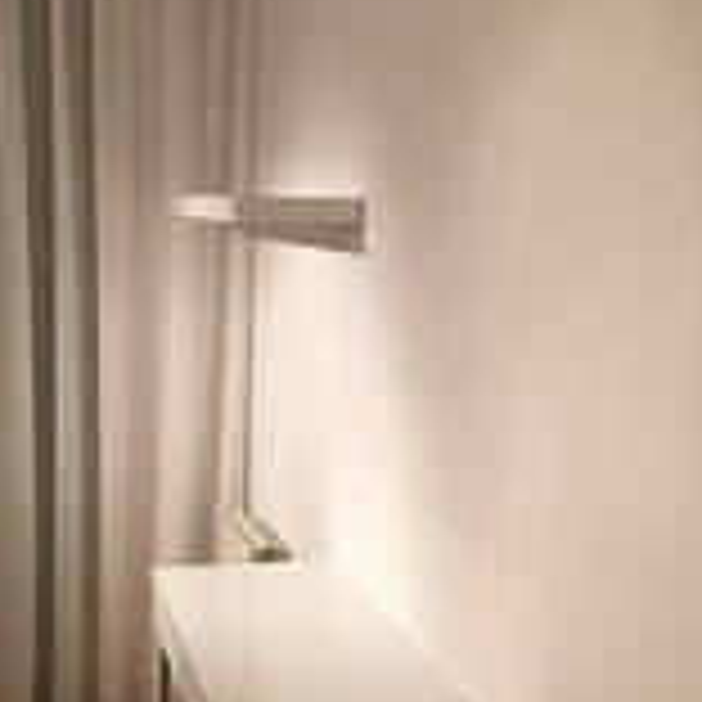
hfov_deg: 29.1
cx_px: 369
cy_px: 428
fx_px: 1354
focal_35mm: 59
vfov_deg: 29.0
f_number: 2.2
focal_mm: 4.15
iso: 80
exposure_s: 1/10
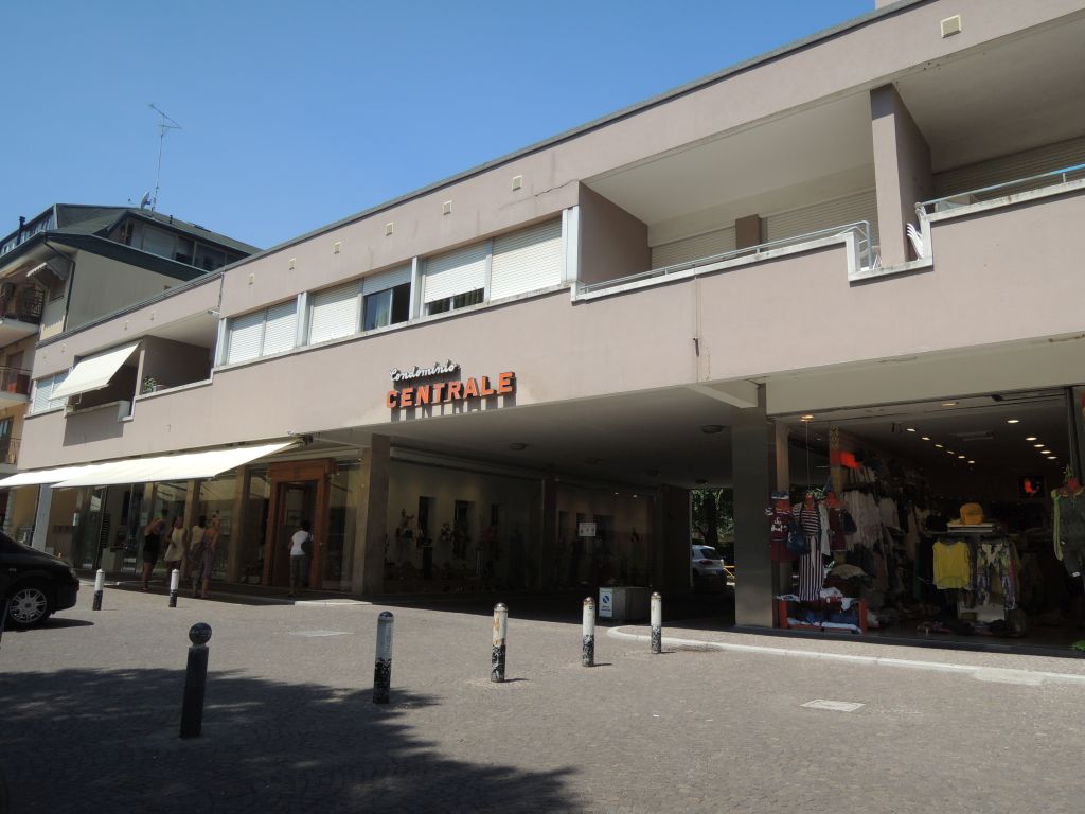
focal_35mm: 24
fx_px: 752
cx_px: 542
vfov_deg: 56.8
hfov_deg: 71.6
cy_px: 407
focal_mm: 4.3
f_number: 2.8
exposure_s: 1/1600
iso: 100
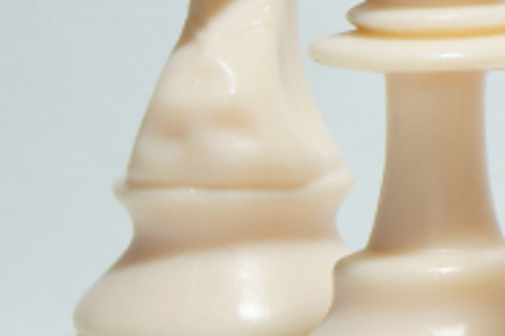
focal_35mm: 231
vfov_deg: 5.9
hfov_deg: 8.2
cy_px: -175
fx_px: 3240
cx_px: 1214
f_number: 19
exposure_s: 1/60
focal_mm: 28
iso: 200
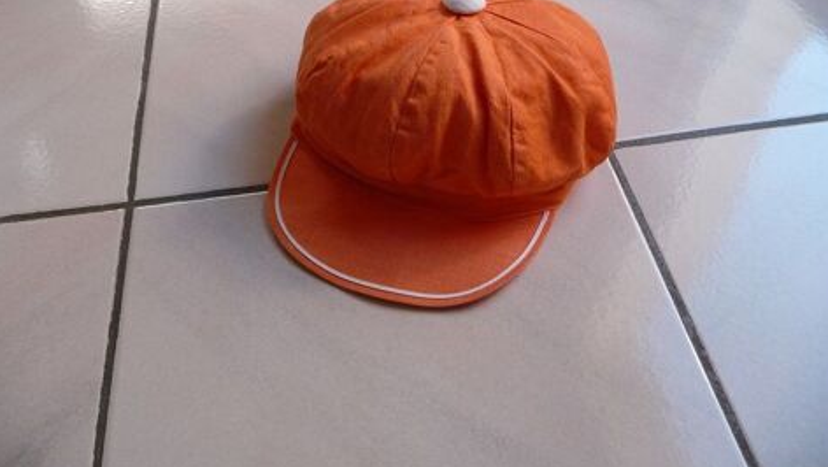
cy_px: 174
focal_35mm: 31
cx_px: 412
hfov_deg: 62.6
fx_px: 681
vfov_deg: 37.6
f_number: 3.3
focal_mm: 4.7
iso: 160
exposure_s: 1/30
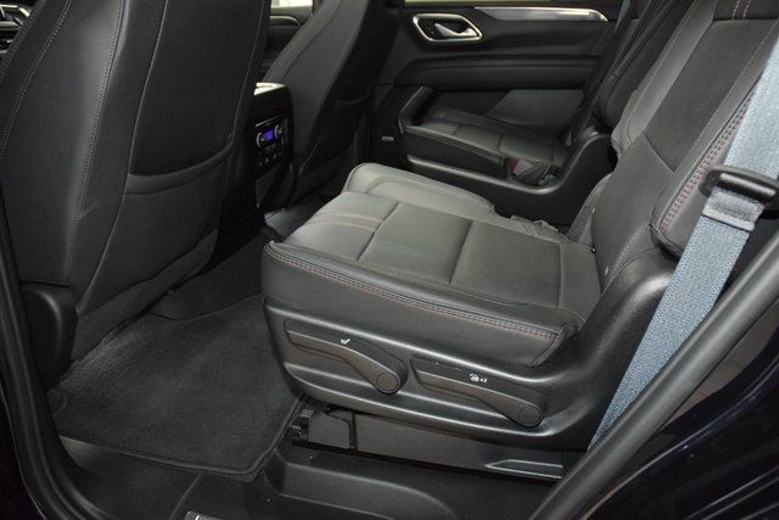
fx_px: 584
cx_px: 390
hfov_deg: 67.4
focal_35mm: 27
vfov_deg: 48.0
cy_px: 260
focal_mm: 18
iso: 3200
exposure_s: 1/50
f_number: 3.5
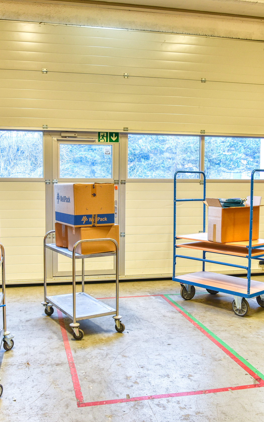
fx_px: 426
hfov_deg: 34.4
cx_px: 121
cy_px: 211
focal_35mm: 37
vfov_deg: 52.8
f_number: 4
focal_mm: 24
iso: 250
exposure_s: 1/30
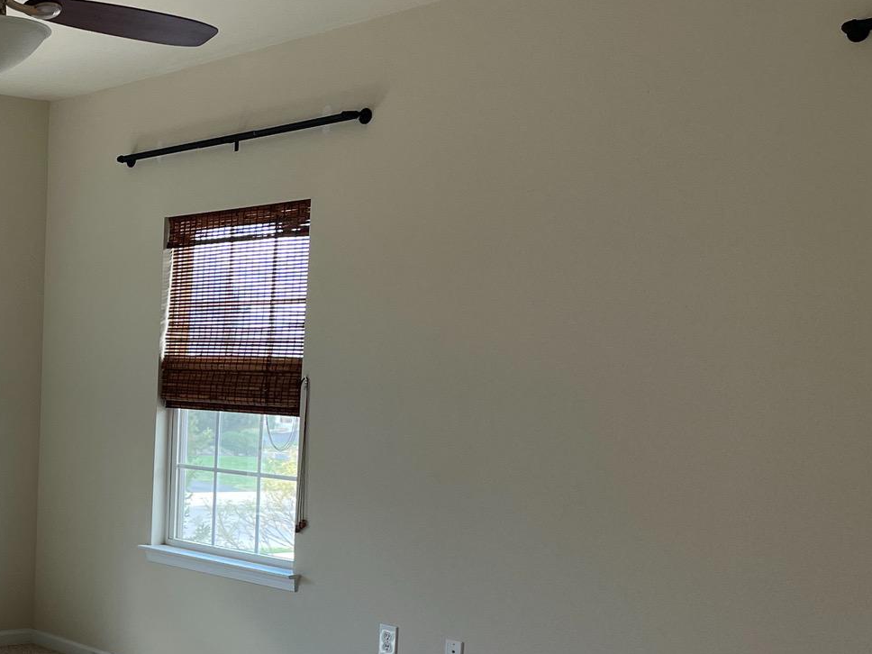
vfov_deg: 26.2
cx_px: -35
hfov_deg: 31.8
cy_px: 499
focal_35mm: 55
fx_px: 1385
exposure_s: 1/120
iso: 64
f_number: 1.6
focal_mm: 4.2
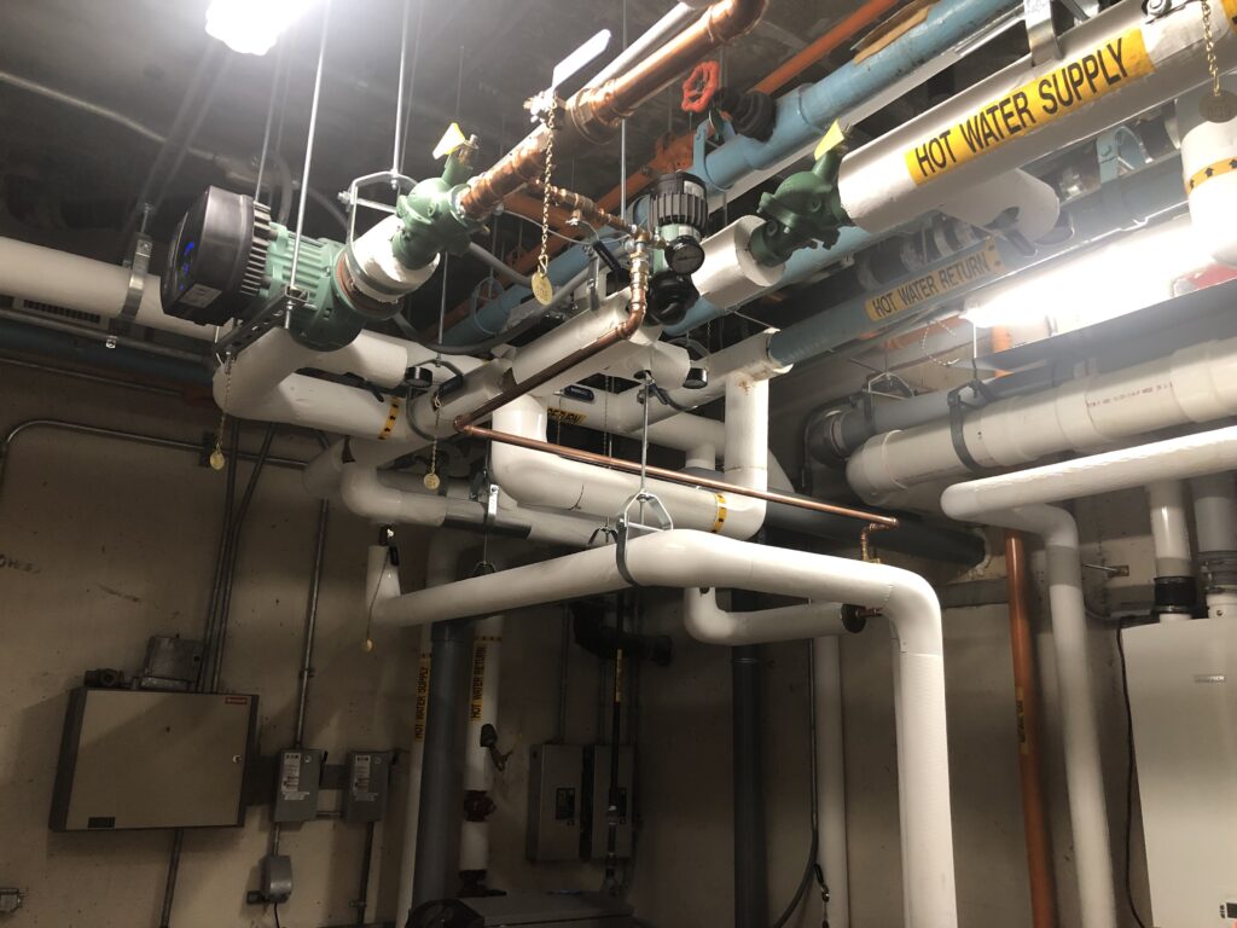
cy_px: 464
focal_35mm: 28
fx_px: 1001
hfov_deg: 63.4
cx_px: 618
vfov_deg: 49.7
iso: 50
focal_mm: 4
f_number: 1.8
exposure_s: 1/15
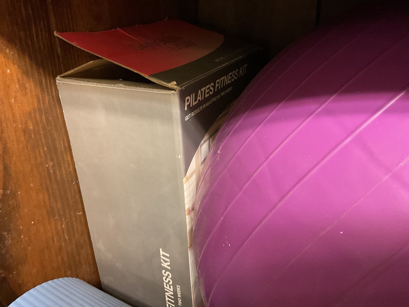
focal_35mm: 29
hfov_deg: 61.7
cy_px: 154
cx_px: 204
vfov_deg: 48.2
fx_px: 343
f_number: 1.8
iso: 400
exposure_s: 1/30
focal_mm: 3
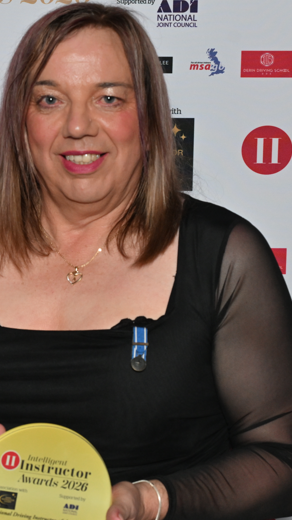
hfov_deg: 10.7
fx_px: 1556
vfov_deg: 18.9
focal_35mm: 113
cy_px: 288
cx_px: 65
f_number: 6.3
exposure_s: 1/160
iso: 800
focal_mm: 49
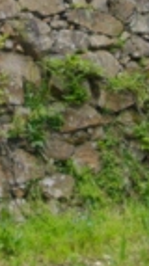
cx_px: -2
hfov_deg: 9.8
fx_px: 860
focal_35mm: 122
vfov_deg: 17.1
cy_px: -23
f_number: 2.9
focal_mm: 5.7
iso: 100
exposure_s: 1/320
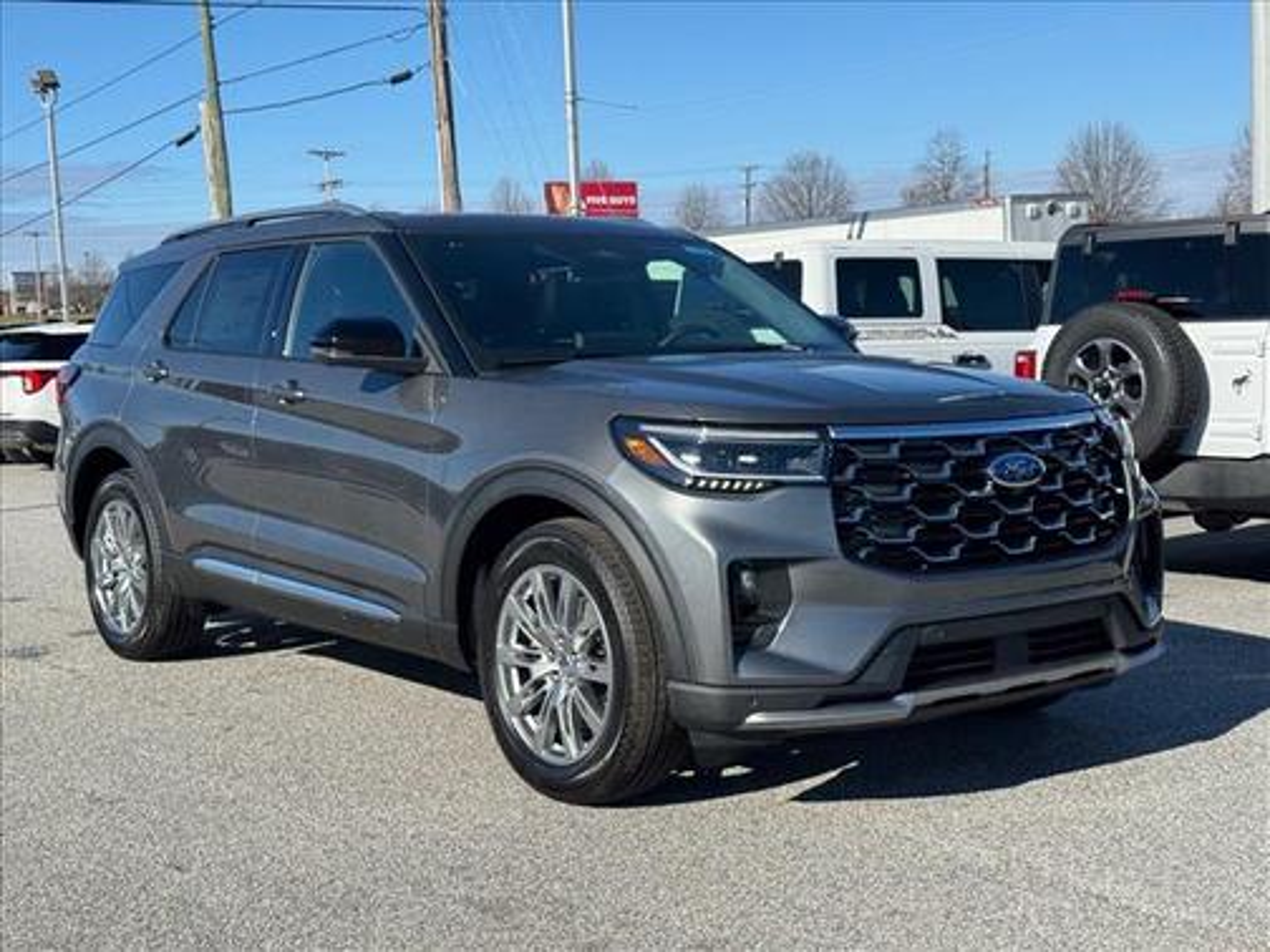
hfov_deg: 39.7
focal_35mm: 48
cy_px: 476
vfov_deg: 30.3
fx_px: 1761
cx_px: 635
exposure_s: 1/4049
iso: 64
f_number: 1.78
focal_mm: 6.76
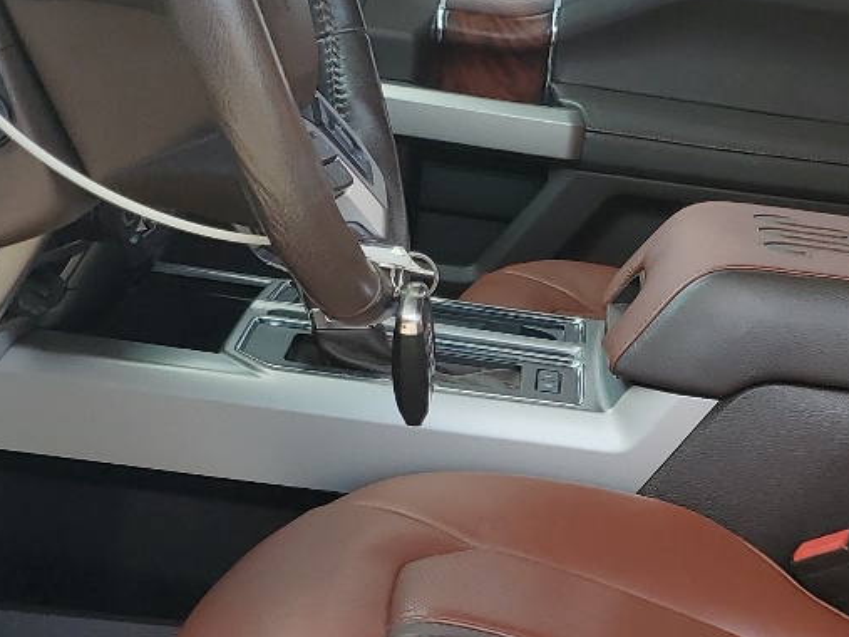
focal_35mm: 82
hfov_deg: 23.5
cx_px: 660
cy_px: 422
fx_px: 2011
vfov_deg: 17.9
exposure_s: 1/370
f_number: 1.5
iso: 50
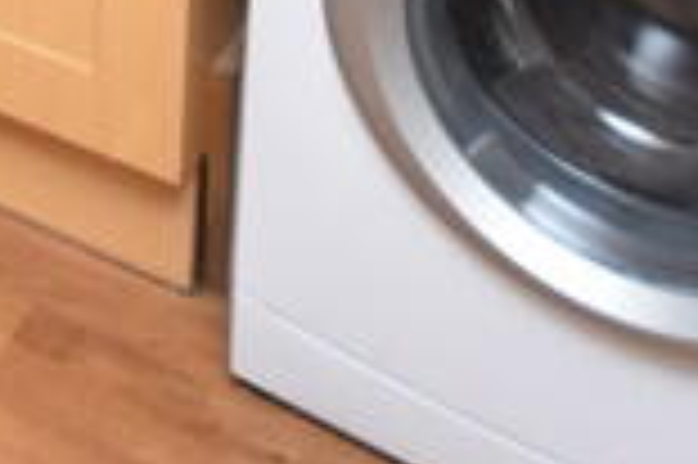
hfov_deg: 16.7
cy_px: -831
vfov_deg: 10.6
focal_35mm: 99
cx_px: -599
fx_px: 1917
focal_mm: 10
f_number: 4
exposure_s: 1/125
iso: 800
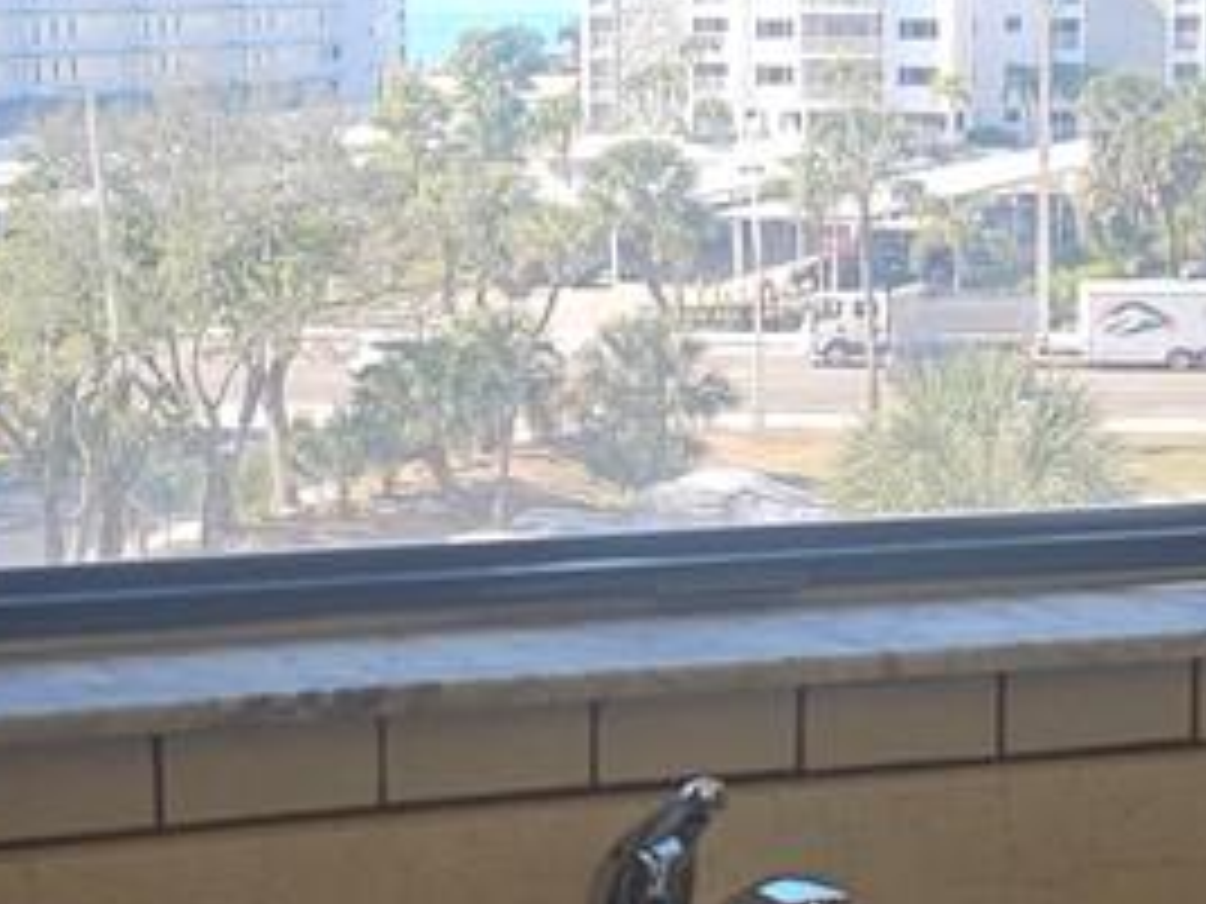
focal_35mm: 88
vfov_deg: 16.8
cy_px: 333
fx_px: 3066
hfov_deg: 22.3
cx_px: 585
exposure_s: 1/120
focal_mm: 6.3
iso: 10
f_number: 1.7
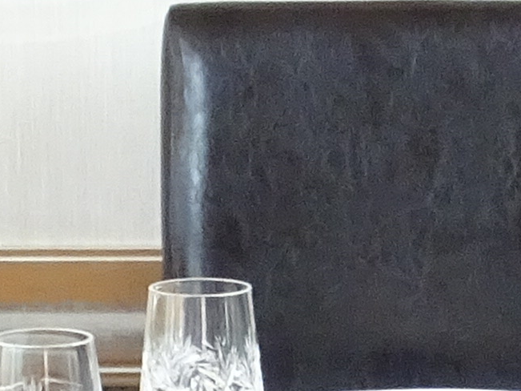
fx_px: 4981
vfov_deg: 4.4
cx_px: 375
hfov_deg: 6.0
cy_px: 1050
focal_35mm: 331
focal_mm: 7.58
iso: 320
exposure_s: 1/50
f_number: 4.5
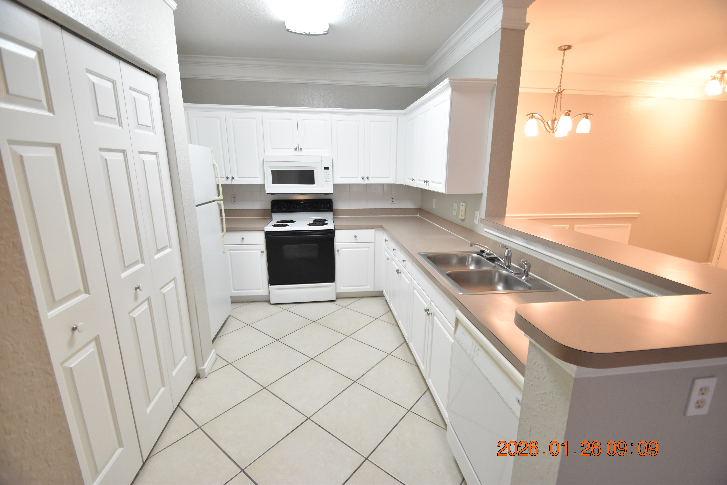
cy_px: 242
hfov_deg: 100.4
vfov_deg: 77.3
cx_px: 364
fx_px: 303
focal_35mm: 15
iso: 800
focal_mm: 10
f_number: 3.5
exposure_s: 1/60
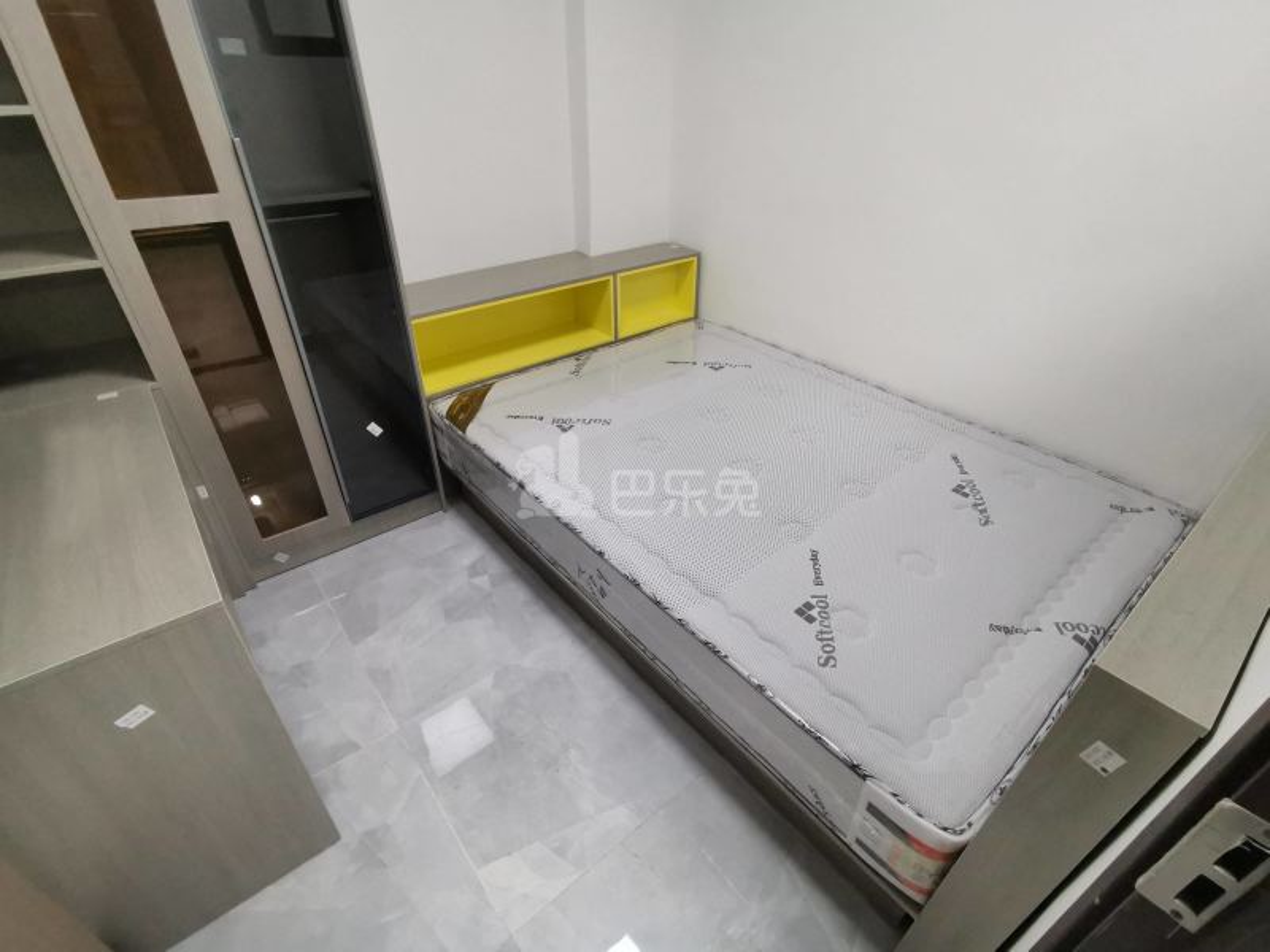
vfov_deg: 74.7
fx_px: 624
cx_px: 635
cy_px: 476
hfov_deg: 91.0
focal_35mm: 17
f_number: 2.2
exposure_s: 1/33.3
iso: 250
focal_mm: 2.23
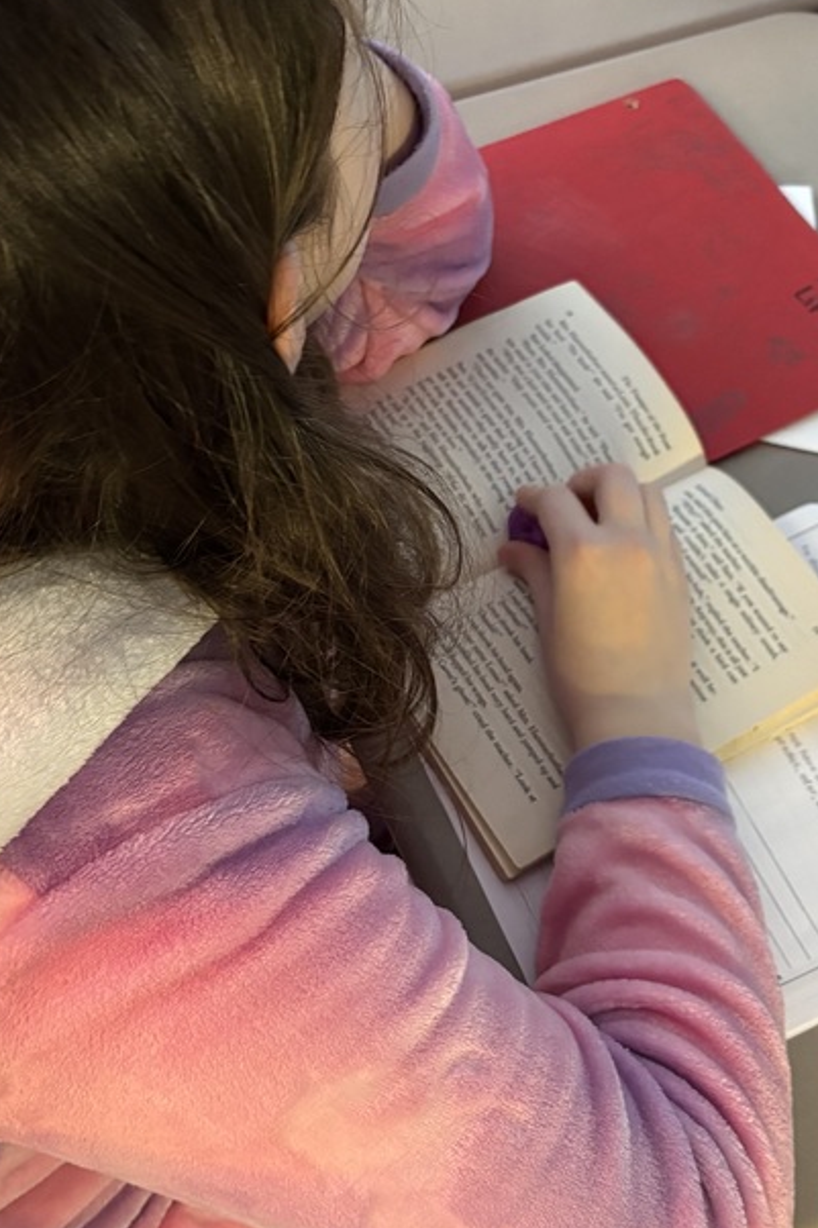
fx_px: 1569
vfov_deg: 42.7
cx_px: 524
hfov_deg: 29.1
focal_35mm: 46
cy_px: 594
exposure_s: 1/30
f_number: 1.6
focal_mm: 5.96
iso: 500
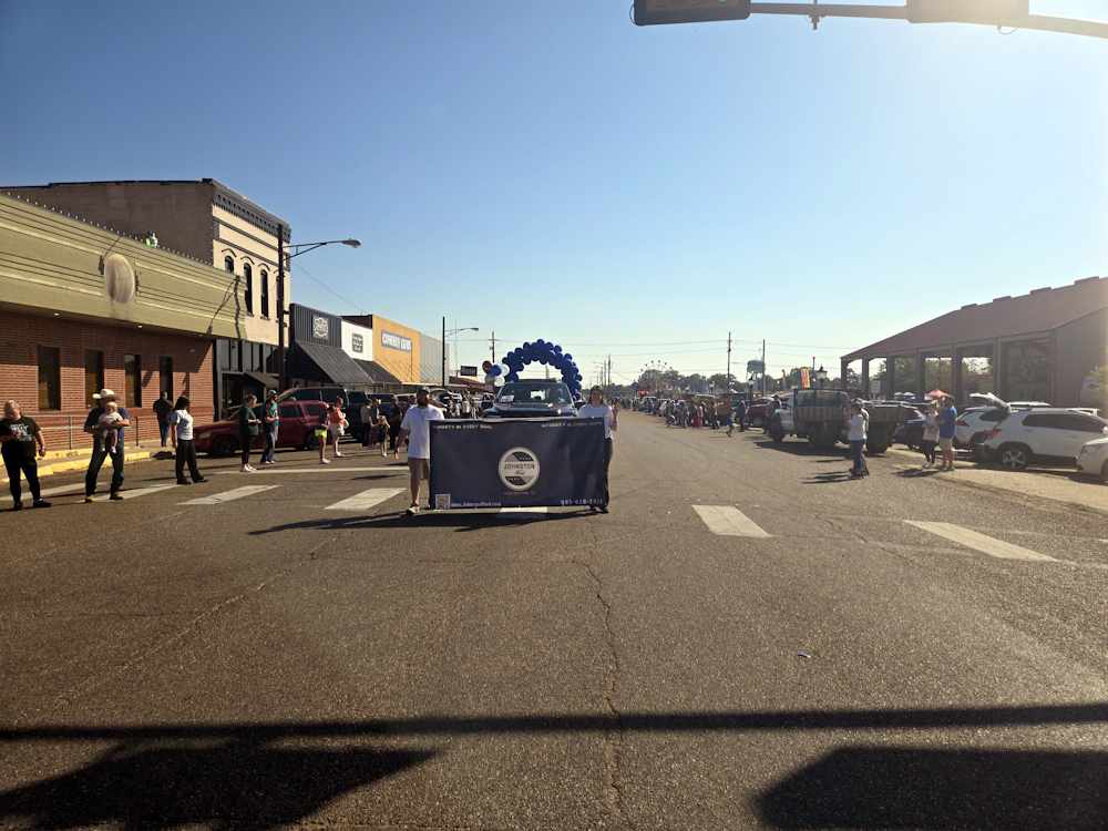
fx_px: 736
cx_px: 554
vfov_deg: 58.9
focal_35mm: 23
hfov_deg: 73.9
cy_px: 416
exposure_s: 1/3336
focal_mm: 5.4
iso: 25
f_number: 1.8
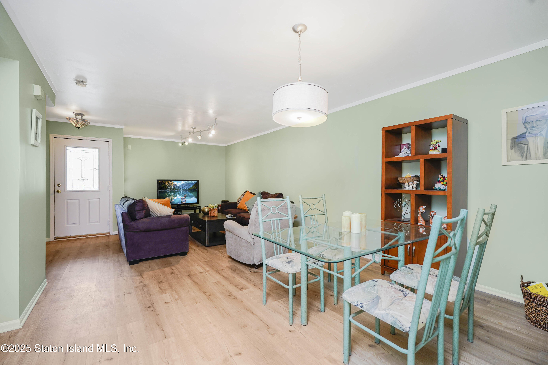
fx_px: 244
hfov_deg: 96.7
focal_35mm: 16
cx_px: 274
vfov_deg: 73.7
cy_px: 182
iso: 320
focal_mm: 16
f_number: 4
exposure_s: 1/30
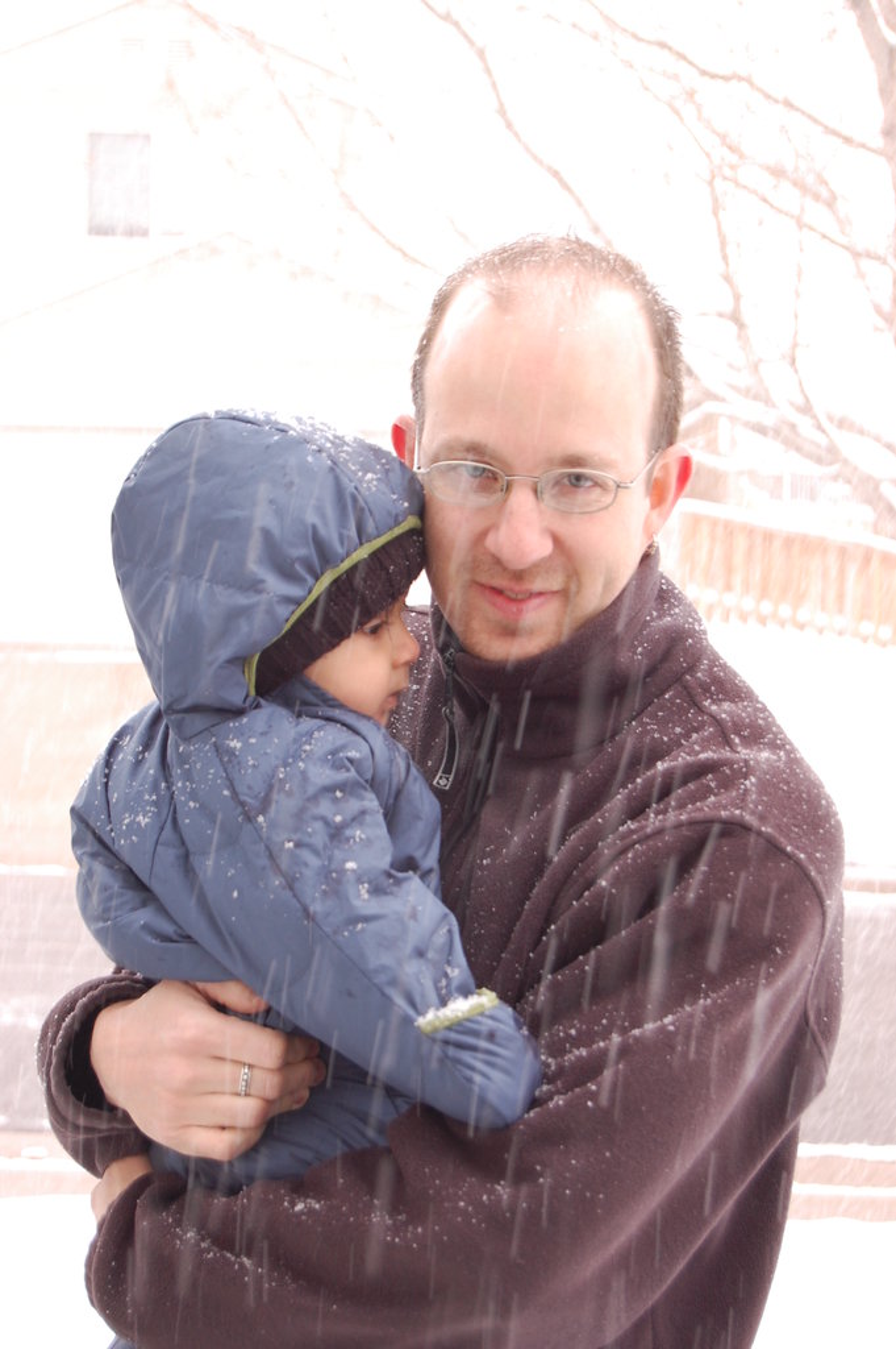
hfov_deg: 16.5
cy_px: 674
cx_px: 448
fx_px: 3085
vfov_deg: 24.6
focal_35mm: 82
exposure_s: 1/40
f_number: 5.6
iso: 400
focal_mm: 55
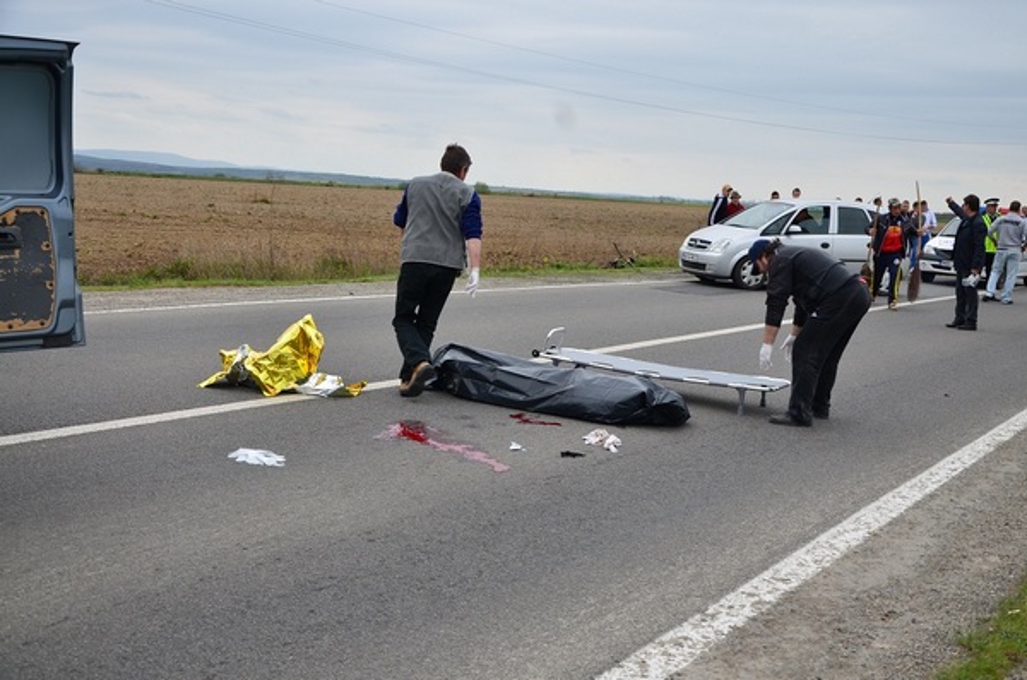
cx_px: 514
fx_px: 1110
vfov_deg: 34.0
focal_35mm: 39
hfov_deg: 49.7
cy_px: 340
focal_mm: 26
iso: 100
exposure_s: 1/160
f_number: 5.6
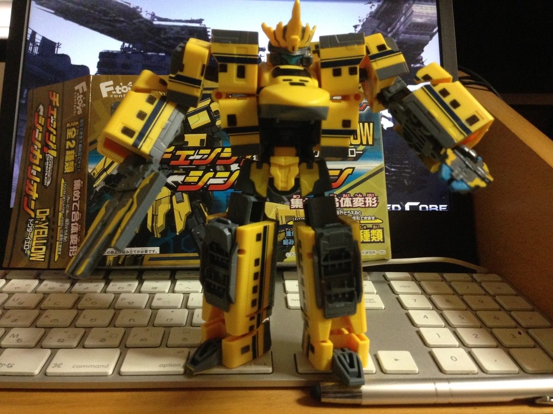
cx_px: 276
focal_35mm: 33
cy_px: 207
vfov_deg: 42.9
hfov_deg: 55.4
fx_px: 527
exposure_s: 1/20
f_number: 2.4
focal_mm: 4.12
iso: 320
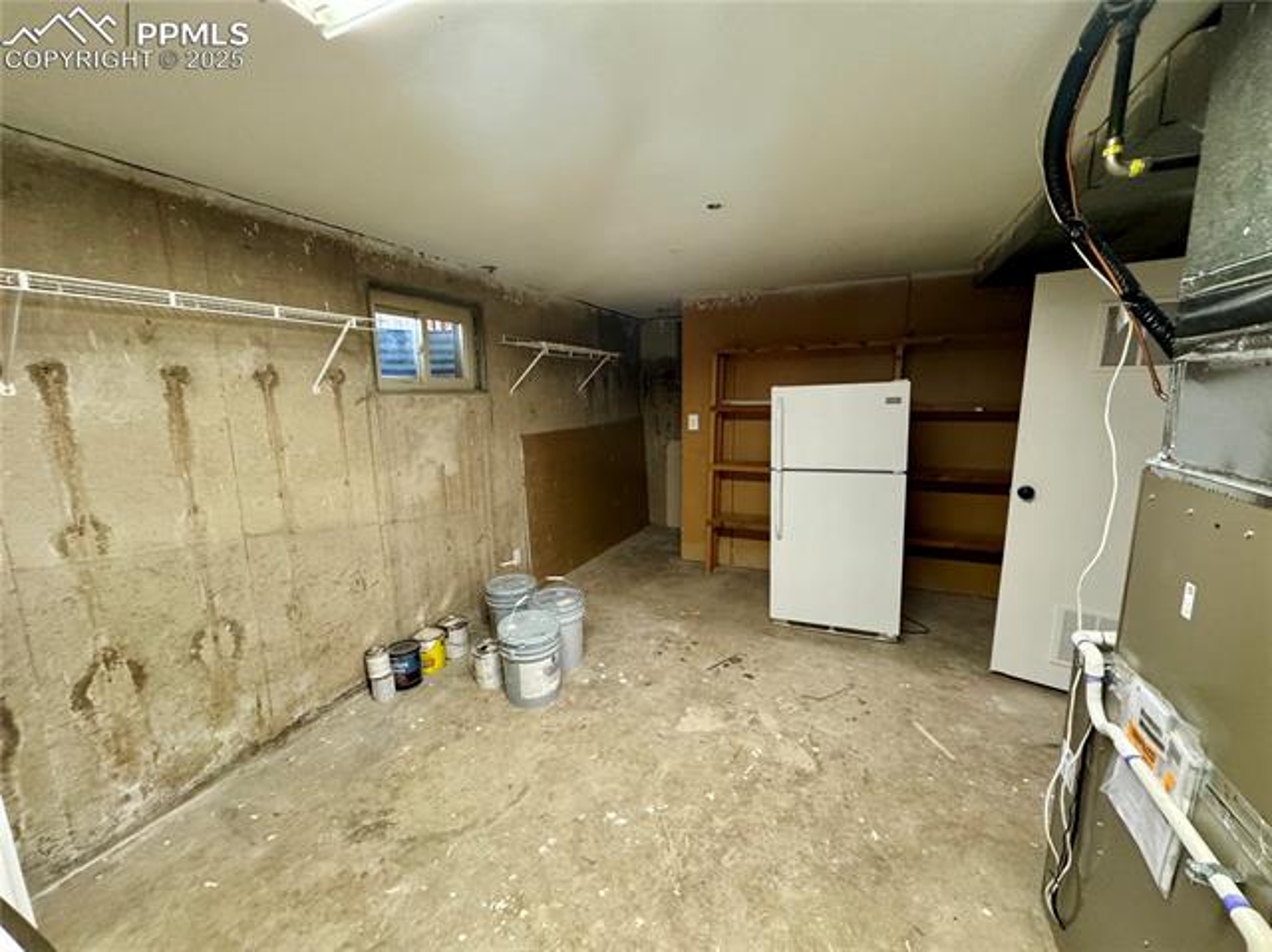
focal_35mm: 14
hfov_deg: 102.1
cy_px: 476
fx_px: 514
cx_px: 636
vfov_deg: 85.6
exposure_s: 1/60
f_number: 2.2
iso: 500
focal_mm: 2.22
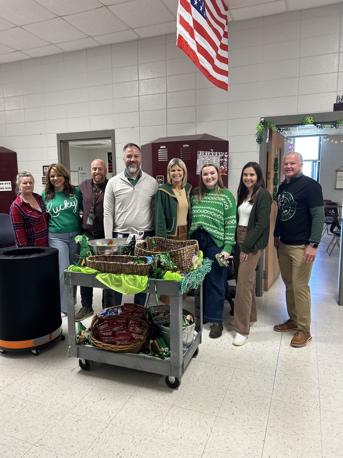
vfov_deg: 67.3
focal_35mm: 26
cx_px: 172
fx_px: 344
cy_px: 229
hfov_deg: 53.1
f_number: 1.5
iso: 125
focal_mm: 5.7
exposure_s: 1/60
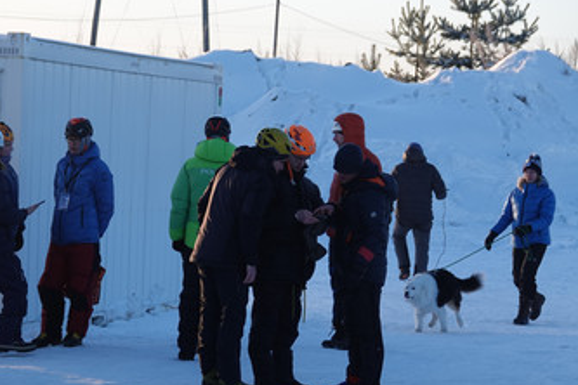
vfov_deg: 8.5
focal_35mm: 161
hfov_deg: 12.7
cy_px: 250
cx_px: 208
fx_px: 2585
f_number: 4
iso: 100
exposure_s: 1/250
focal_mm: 43.48
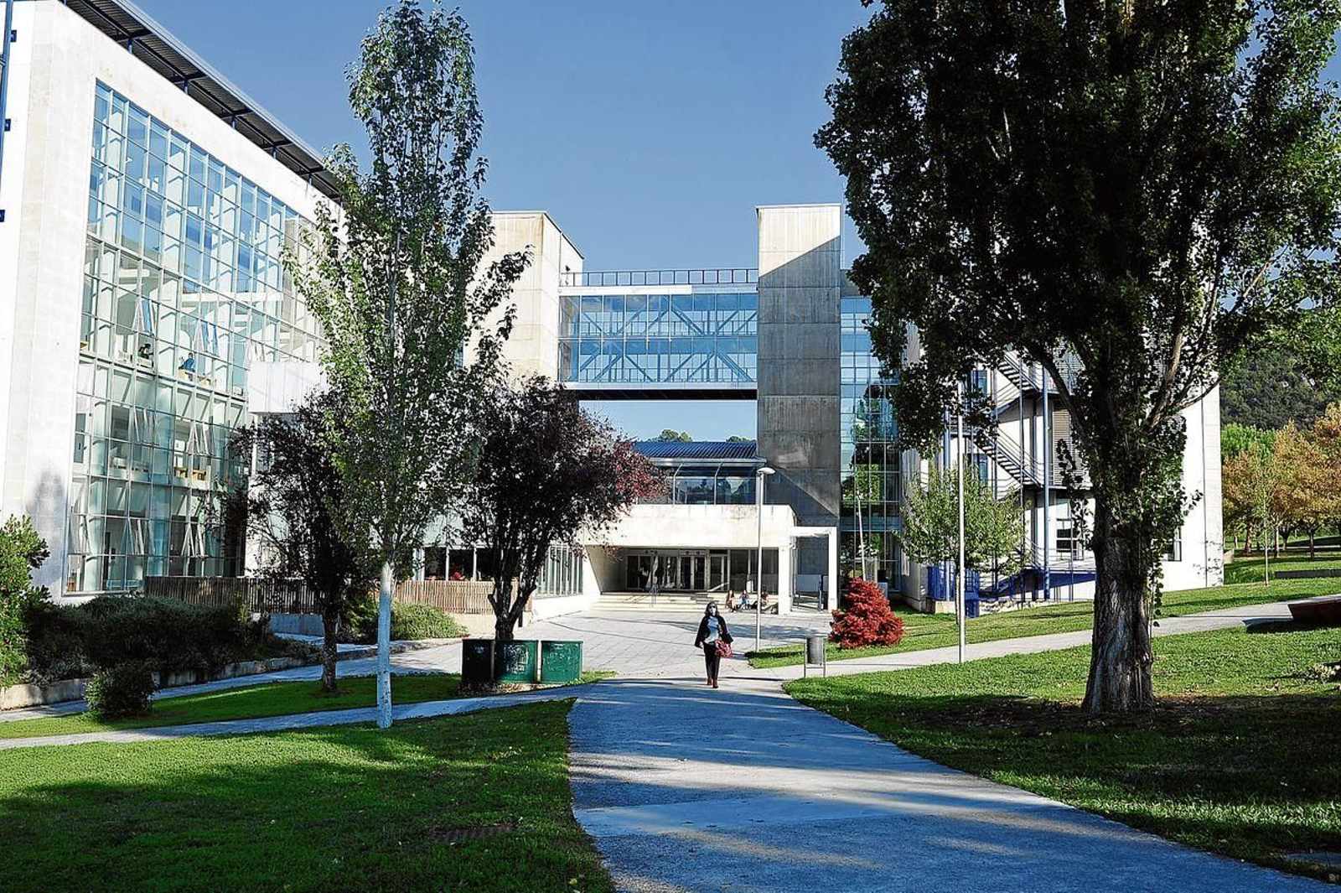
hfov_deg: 54.5
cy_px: 446
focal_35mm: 35
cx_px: 670
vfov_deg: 37.8
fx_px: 1303
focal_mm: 35
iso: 250
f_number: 9
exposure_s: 1/320
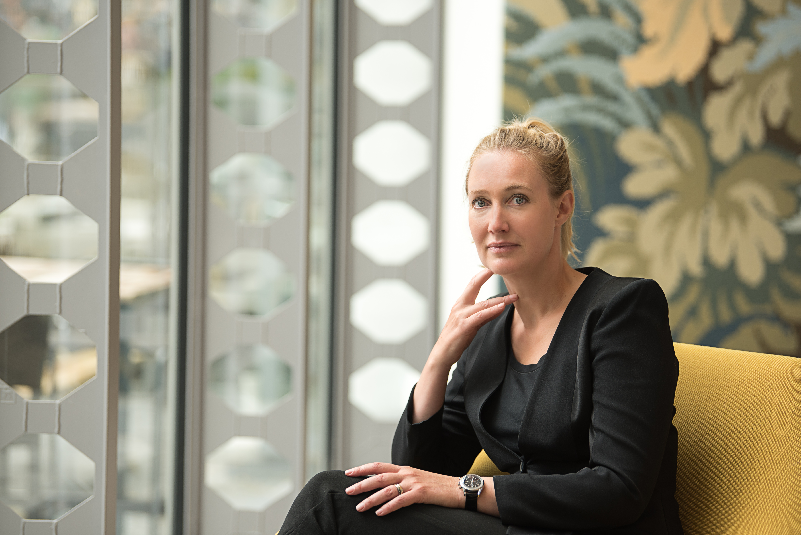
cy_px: 268
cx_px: 400
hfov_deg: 15.2
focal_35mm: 135
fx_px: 3005
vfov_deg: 10.2
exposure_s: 1/80
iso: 100
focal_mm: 135
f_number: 2.8
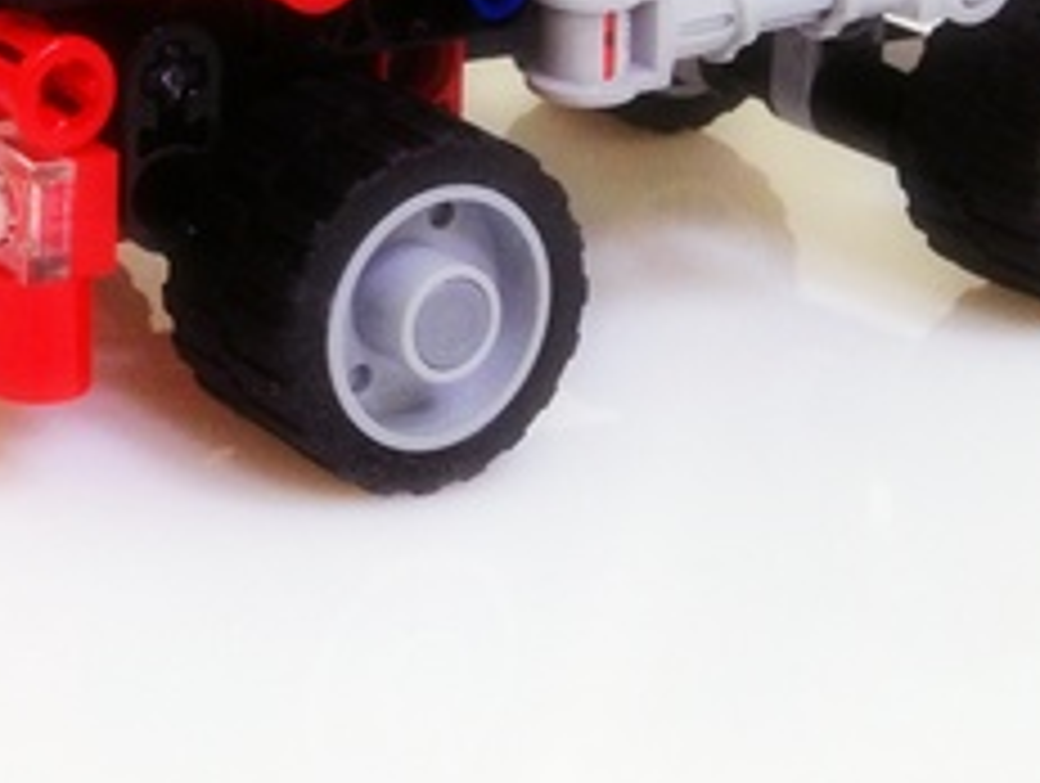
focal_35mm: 121
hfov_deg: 15.4
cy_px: -441
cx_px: -333
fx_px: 3641
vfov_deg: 11.7
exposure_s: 1/20
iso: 100
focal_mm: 4.28
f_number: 2.4
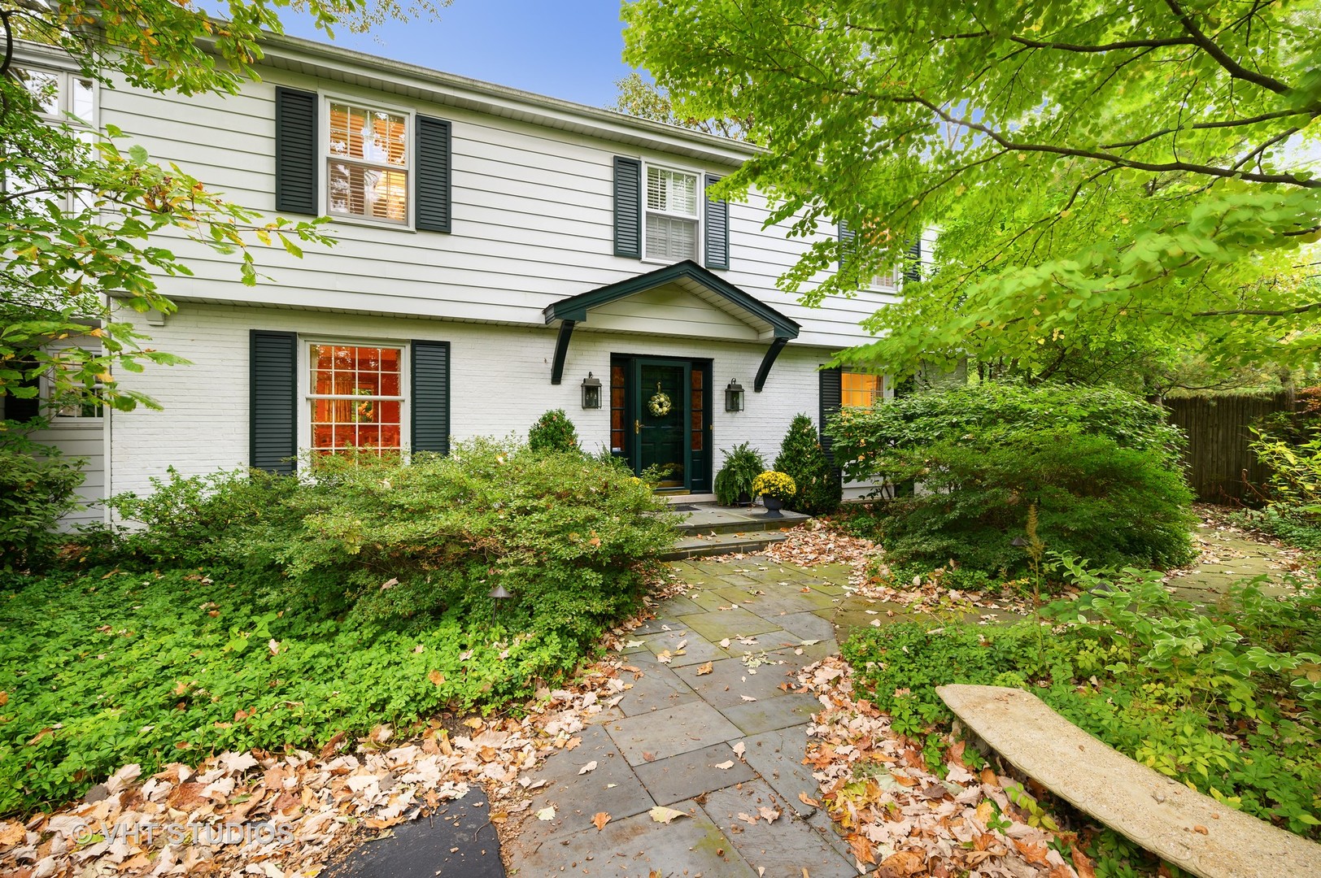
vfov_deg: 73.7
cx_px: 660
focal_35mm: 16
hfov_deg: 96.8
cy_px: 439
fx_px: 587
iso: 200
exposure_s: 1/8
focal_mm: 16
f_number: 8
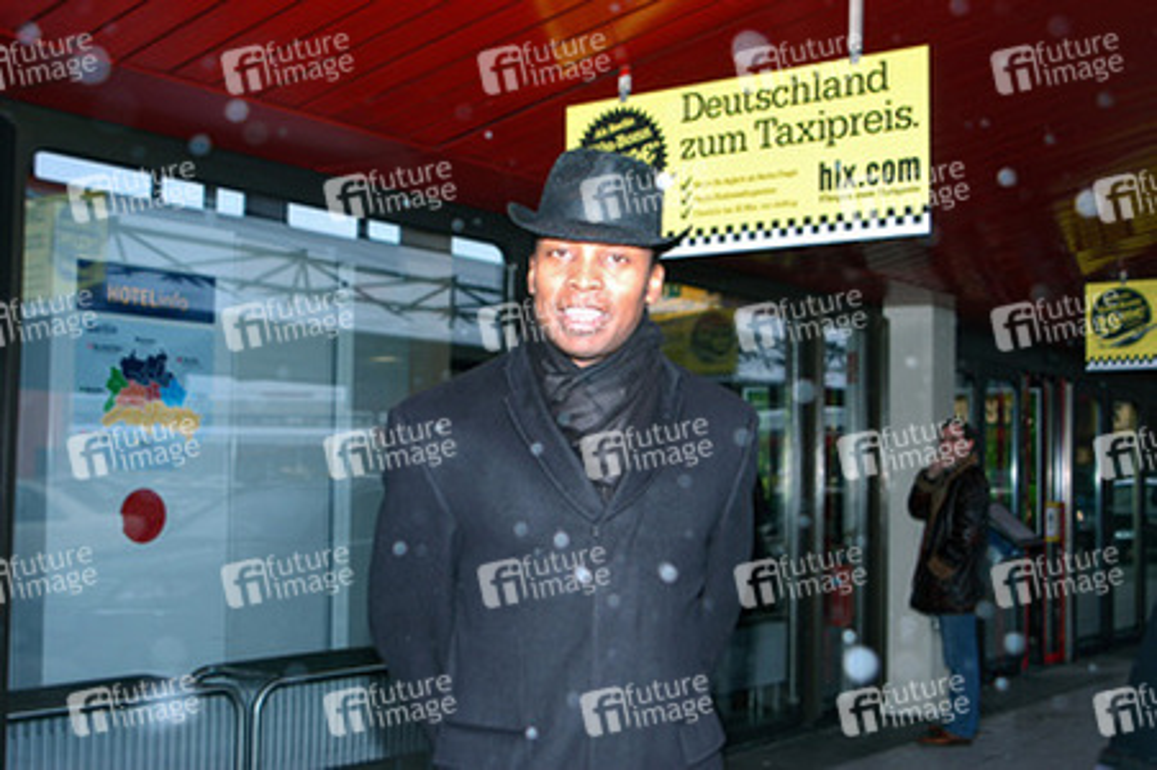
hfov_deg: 41.1
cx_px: 578
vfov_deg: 28.0
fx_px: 1541
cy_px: 385
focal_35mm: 48
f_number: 4
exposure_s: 1/125
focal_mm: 32
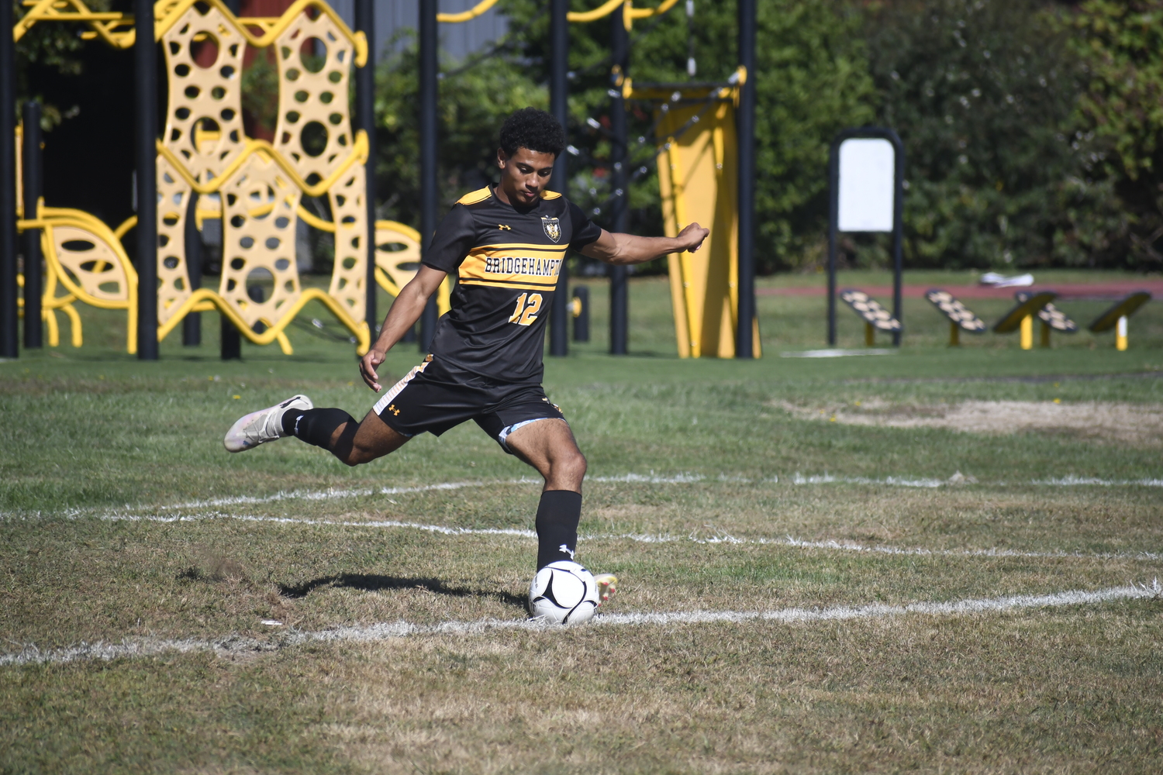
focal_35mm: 375
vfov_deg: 3.7
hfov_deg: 5.5
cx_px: 582
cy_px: 388
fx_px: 12114
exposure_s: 1/2000
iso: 400
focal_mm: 250
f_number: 6
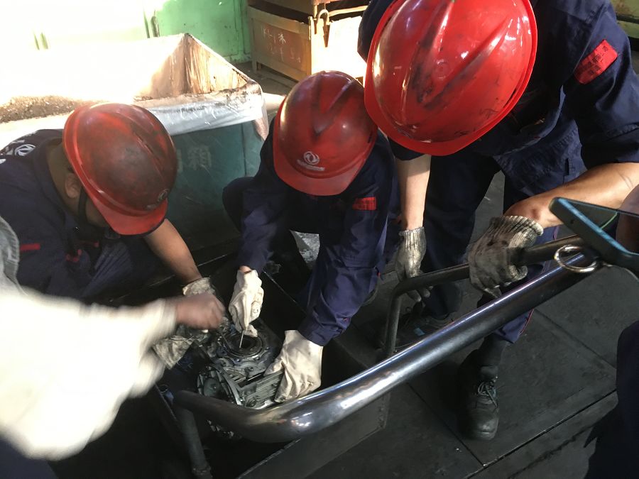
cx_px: 320
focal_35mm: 29
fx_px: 535
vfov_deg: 48.2
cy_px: 240
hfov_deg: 61.7
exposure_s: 1/10
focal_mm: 4.15
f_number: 2.2
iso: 100
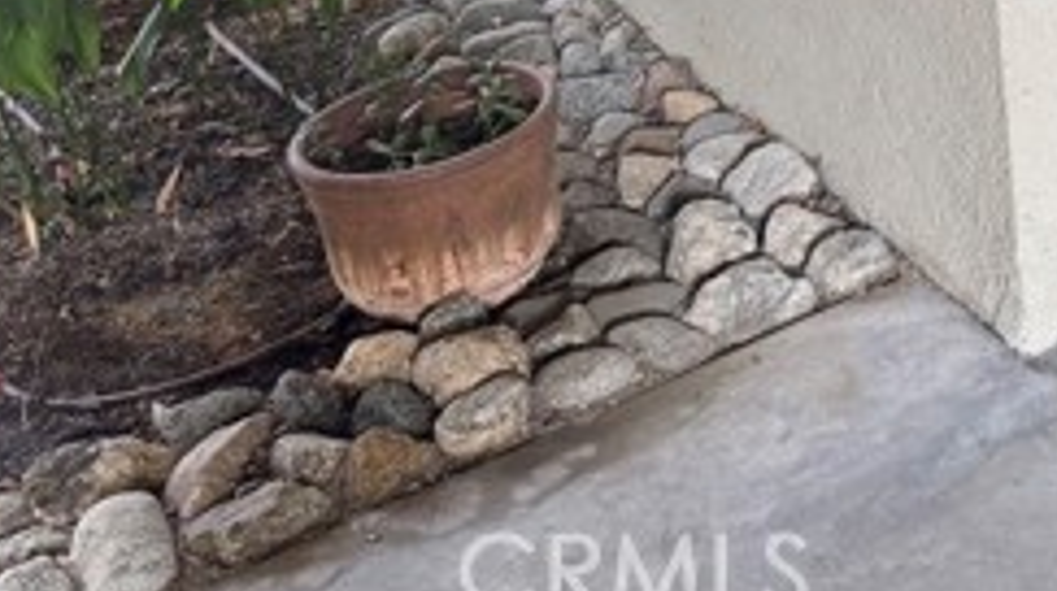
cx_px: 1327
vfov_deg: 15.4
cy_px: -408
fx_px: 1932
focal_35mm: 69
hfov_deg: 26.5
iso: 100
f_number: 1.78
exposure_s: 1/121
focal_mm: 6.76
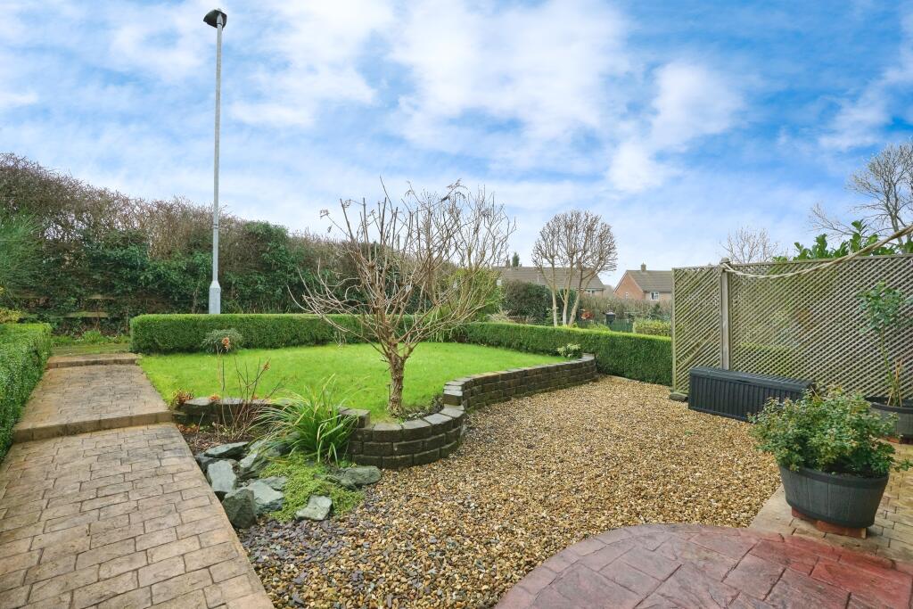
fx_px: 406
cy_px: 304
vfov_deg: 73.8
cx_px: 456
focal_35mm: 16
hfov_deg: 96.7
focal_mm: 16
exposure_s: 1/640
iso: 2000
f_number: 7.1
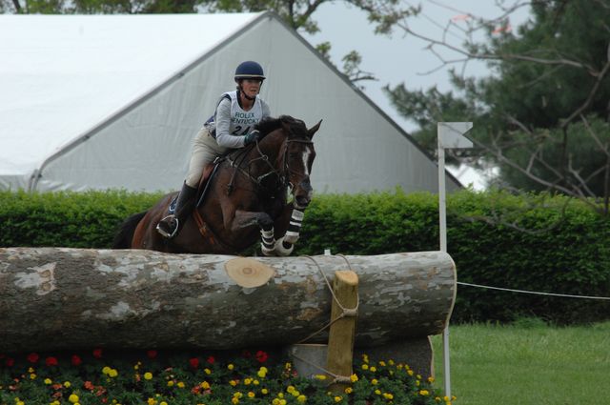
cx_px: 305
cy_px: 202
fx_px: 10154
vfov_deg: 2.3
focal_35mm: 600
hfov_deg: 3.4
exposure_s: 1/500
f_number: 11
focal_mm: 400
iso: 500
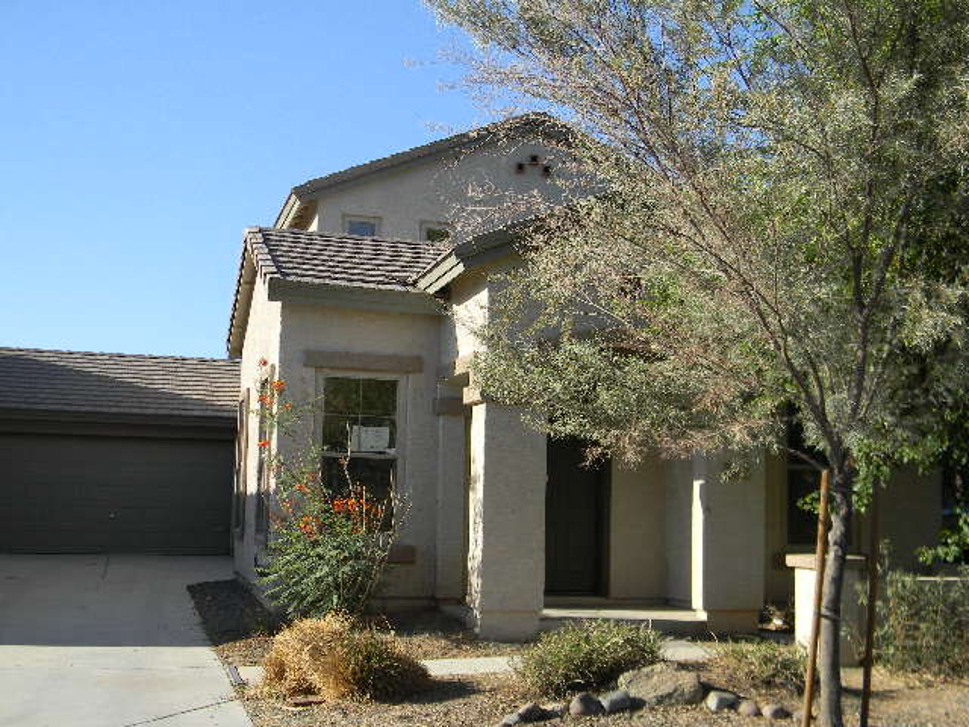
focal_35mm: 41
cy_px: 364
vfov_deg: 35.1
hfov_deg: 45.8
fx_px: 1148
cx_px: 484
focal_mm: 7.3
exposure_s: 1/492
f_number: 3.8
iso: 80
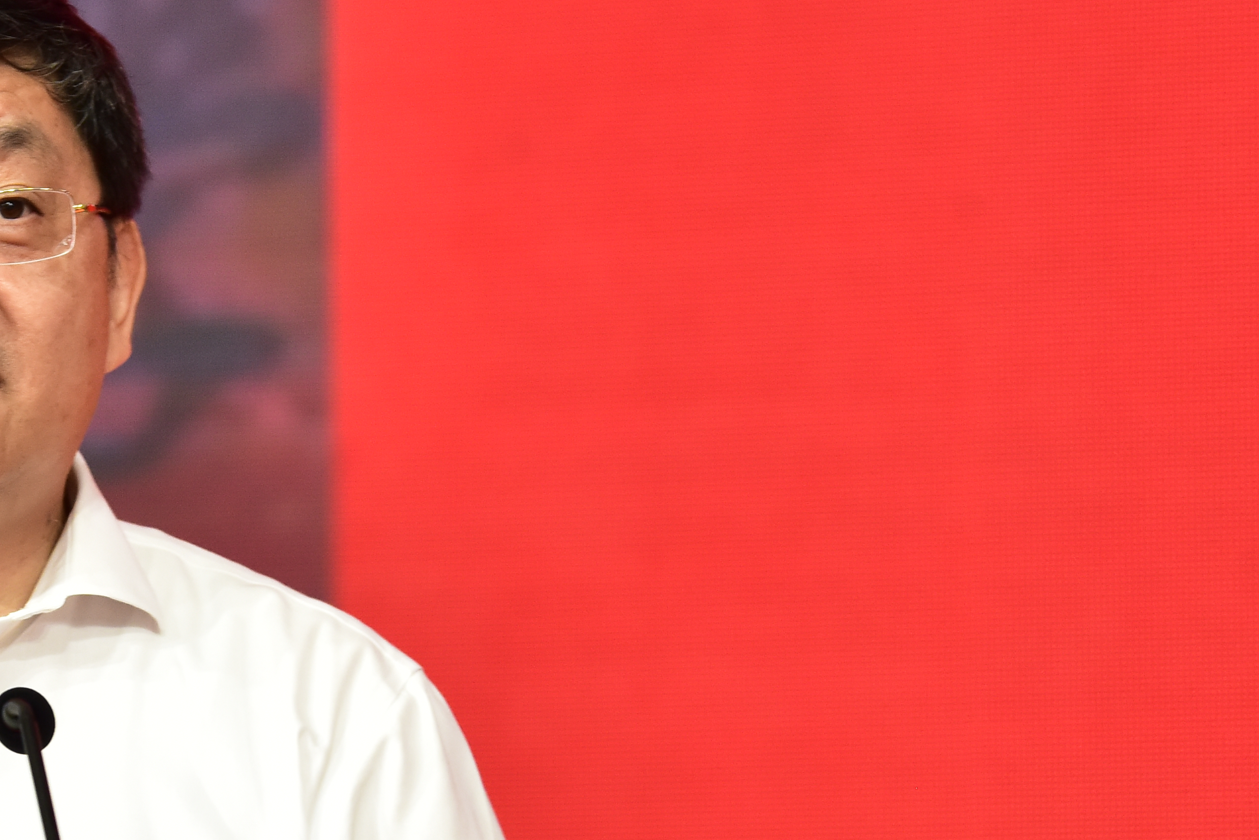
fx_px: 11265
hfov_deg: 6.4
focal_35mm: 322
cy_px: 710
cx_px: 158
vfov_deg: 4.3
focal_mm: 112
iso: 1600
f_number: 3.5
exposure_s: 1/320
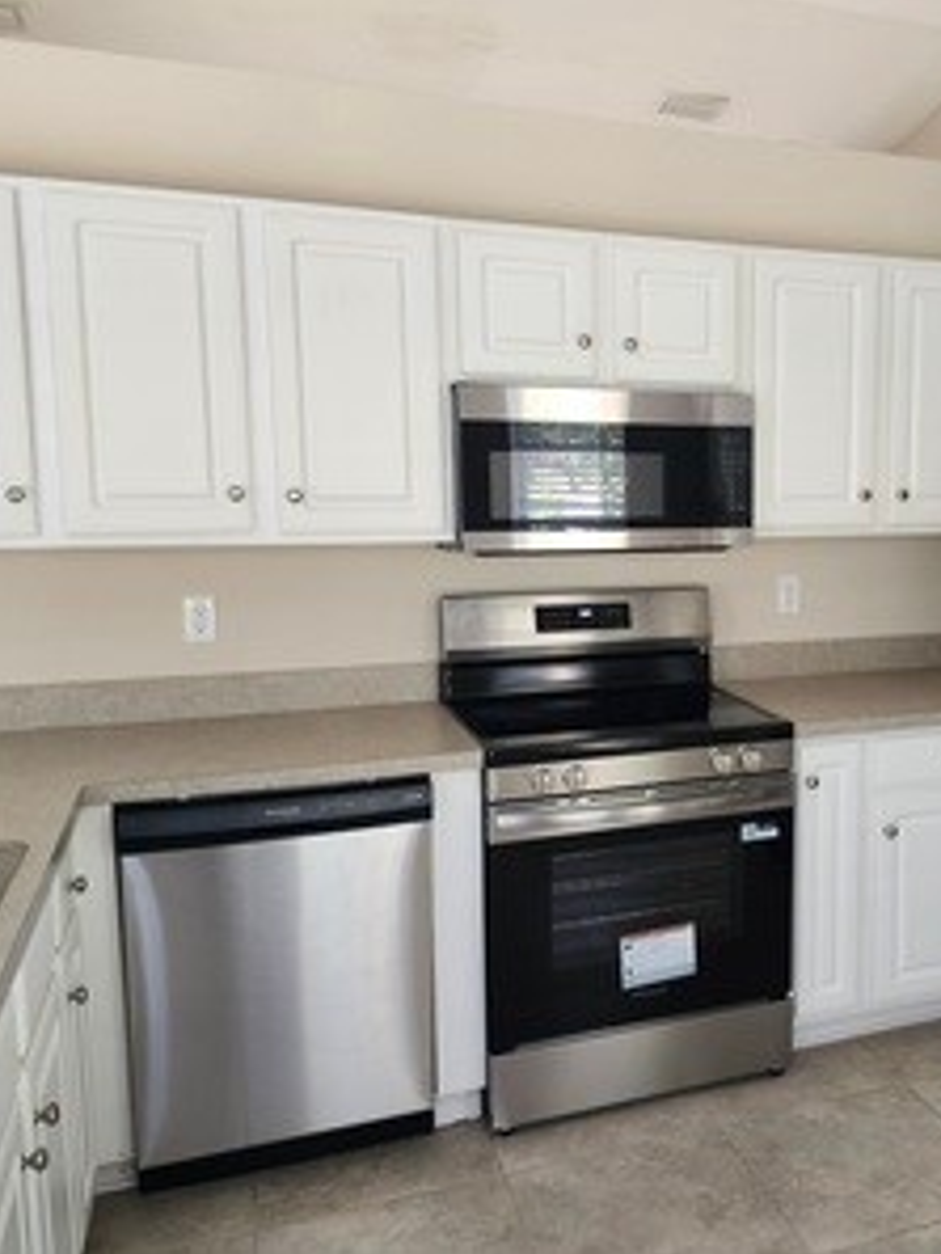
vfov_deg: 58.3
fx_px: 1123
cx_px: 755
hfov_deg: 43.3
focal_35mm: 31
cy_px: 629
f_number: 1.8
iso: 500
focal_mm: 5.54
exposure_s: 1/120
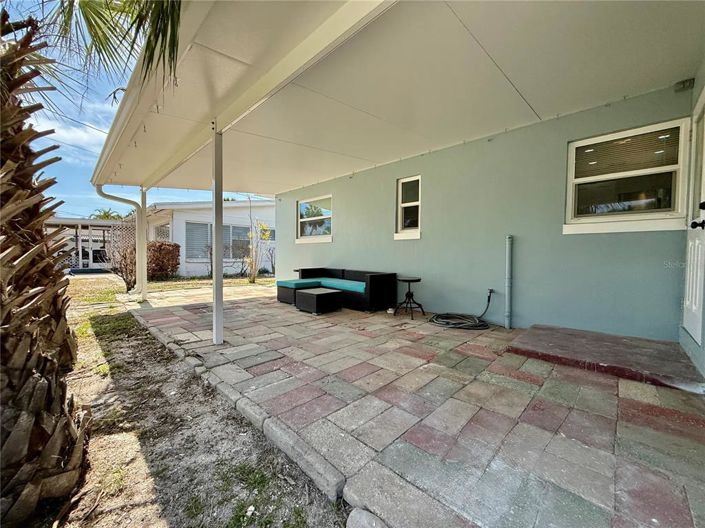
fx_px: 285
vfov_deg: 85.6
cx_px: 352
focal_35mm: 14
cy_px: 264
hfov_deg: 102.1
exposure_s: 1/664
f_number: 2.2
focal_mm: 2.22
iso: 64
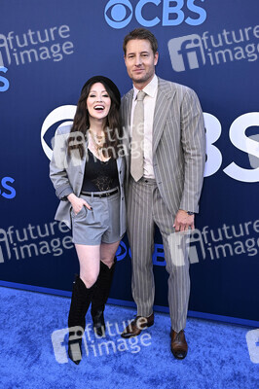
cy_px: 194
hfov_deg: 41.6
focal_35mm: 32
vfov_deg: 59.5
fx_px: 341
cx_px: 130
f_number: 5.6
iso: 500
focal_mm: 31.5
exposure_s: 1/200
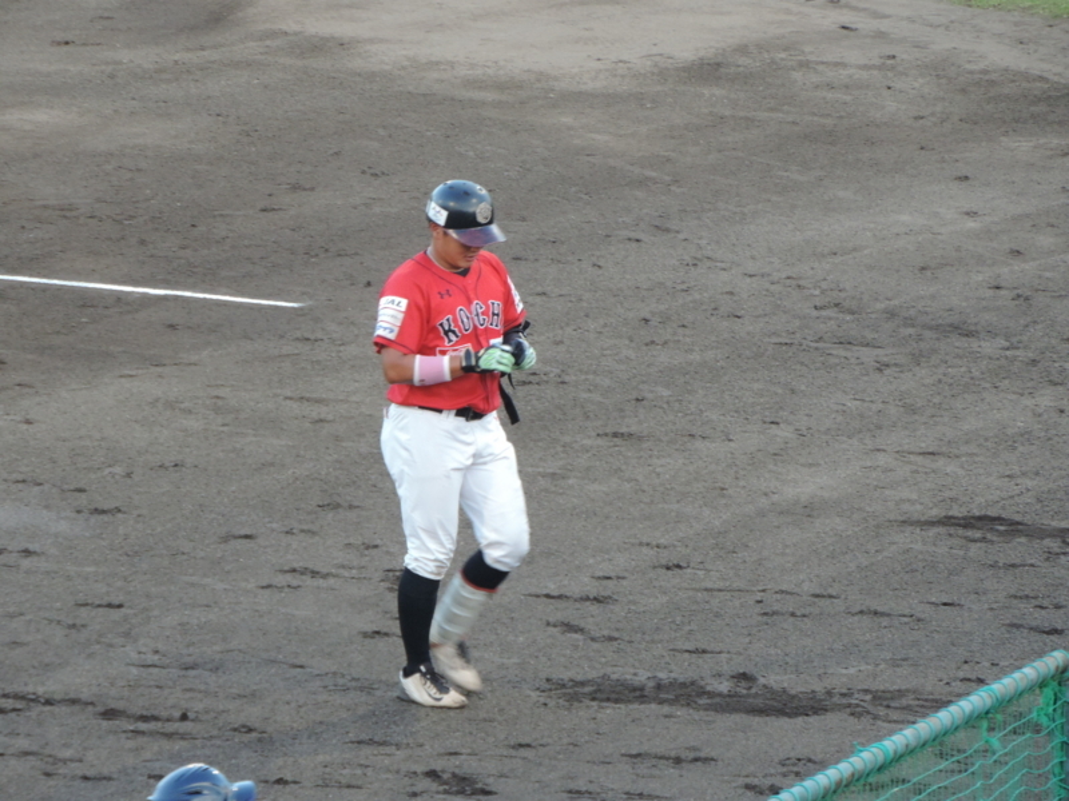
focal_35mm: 350
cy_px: 400
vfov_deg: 4.2
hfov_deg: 5.7
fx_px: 10809
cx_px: 534
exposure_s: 1/80
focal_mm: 62.4
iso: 400
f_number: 4.8
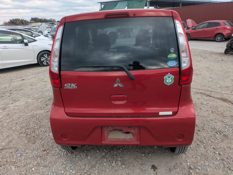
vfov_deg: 54.9
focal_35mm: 25
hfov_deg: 69.4
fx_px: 168
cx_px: 116
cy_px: 88
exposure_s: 1/836
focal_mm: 5.43
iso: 47
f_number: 1.89
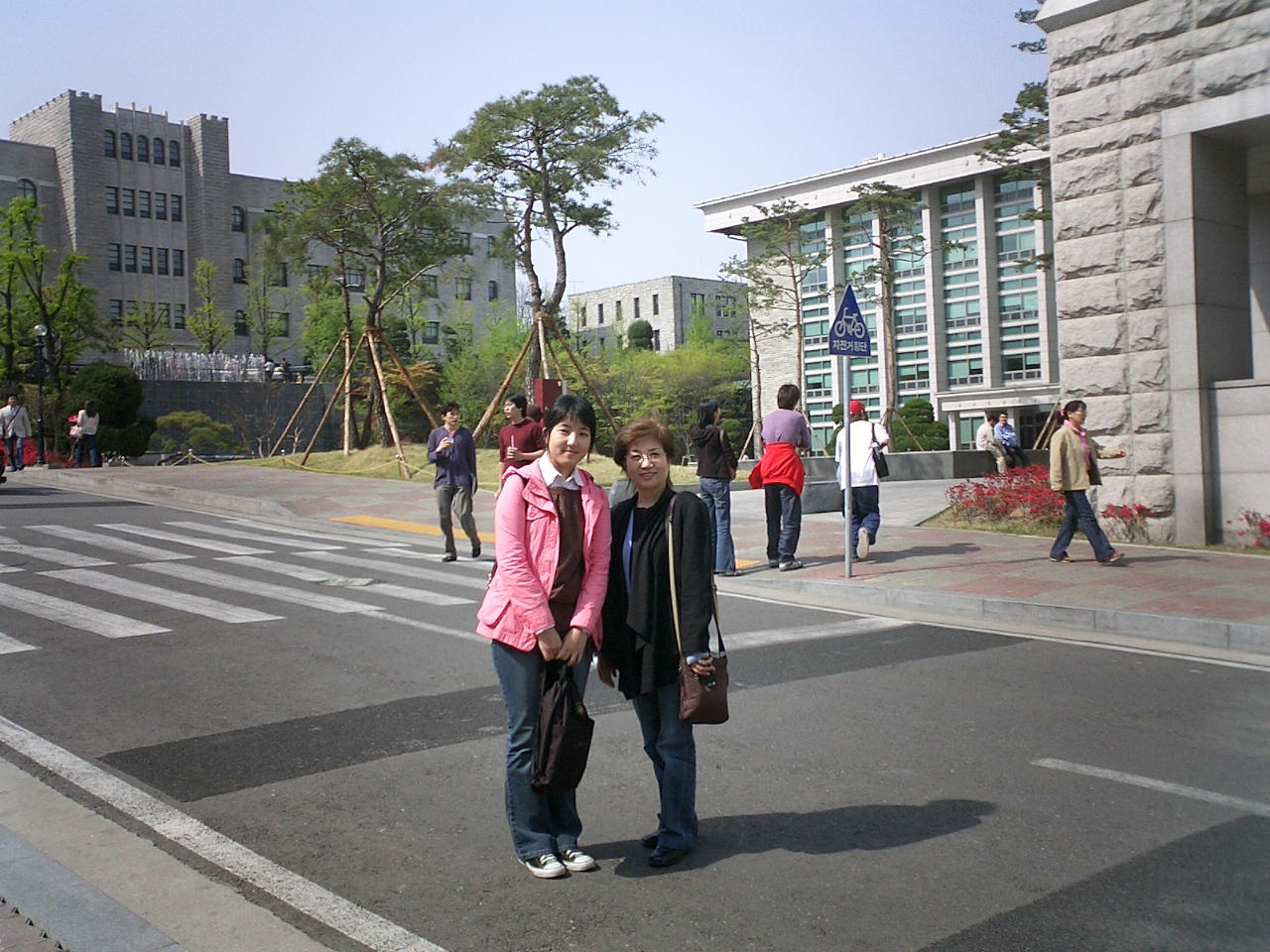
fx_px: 1357
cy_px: 476
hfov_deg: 50.1
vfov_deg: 38.7
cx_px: 635
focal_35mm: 37
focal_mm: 5.6
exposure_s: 1/800
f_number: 3.5
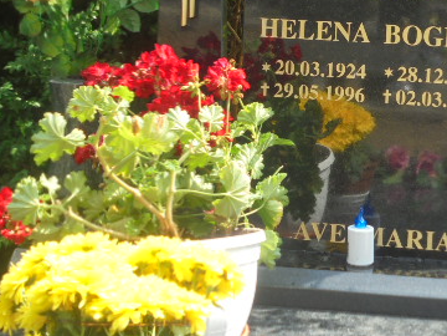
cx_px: 350
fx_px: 1123
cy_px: 101
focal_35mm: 87
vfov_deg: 16.9
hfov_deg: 22.2
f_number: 4.8
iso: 100
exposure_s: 1/160
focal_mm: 8.9
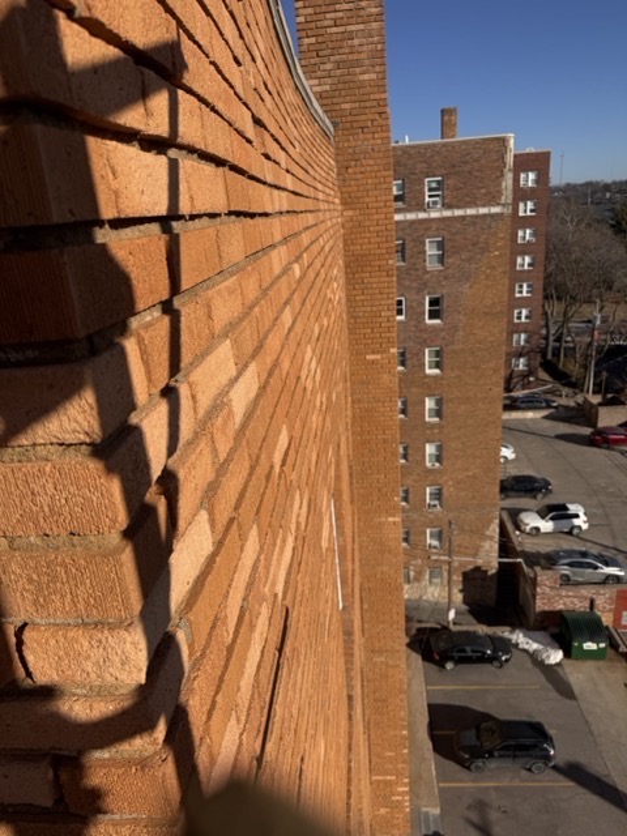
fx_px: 580
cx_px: 314
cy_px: 418
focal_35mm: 24
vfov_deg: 71.6
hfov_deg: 56.8
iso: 80
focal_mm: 6.76
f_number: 1.78
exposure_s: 1/7937
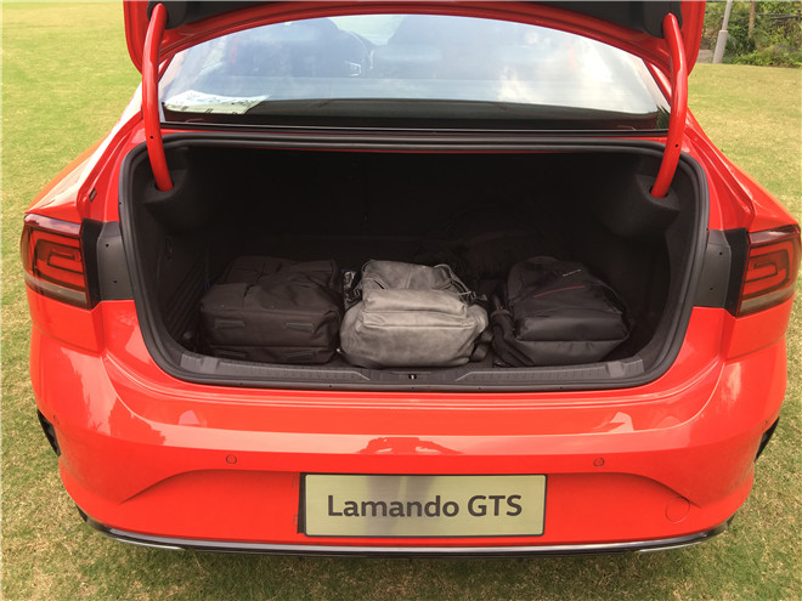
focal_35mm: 29
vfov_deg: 48.2
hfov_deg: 61.7
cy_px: 300
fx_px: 672
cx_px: 401
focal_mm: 4.15
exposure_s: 1/204
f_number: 2.2
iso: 25
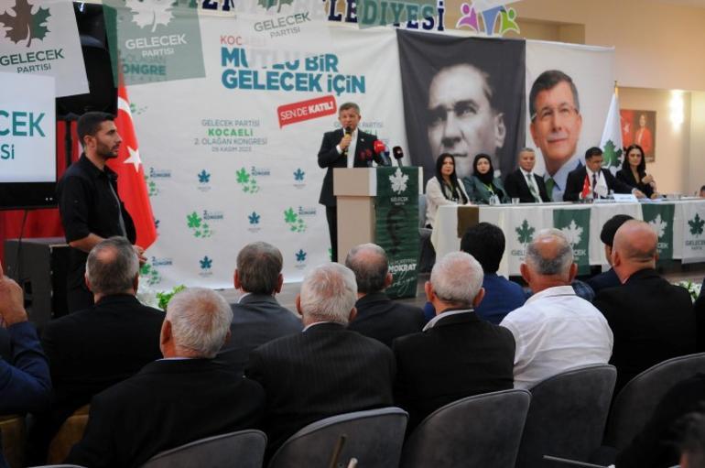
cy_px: 234
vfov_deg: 23.7
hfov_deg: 35.1
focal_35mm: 57
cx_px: 352
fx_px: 1115
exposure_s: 1/80
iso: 1000
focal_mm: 38
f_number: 4
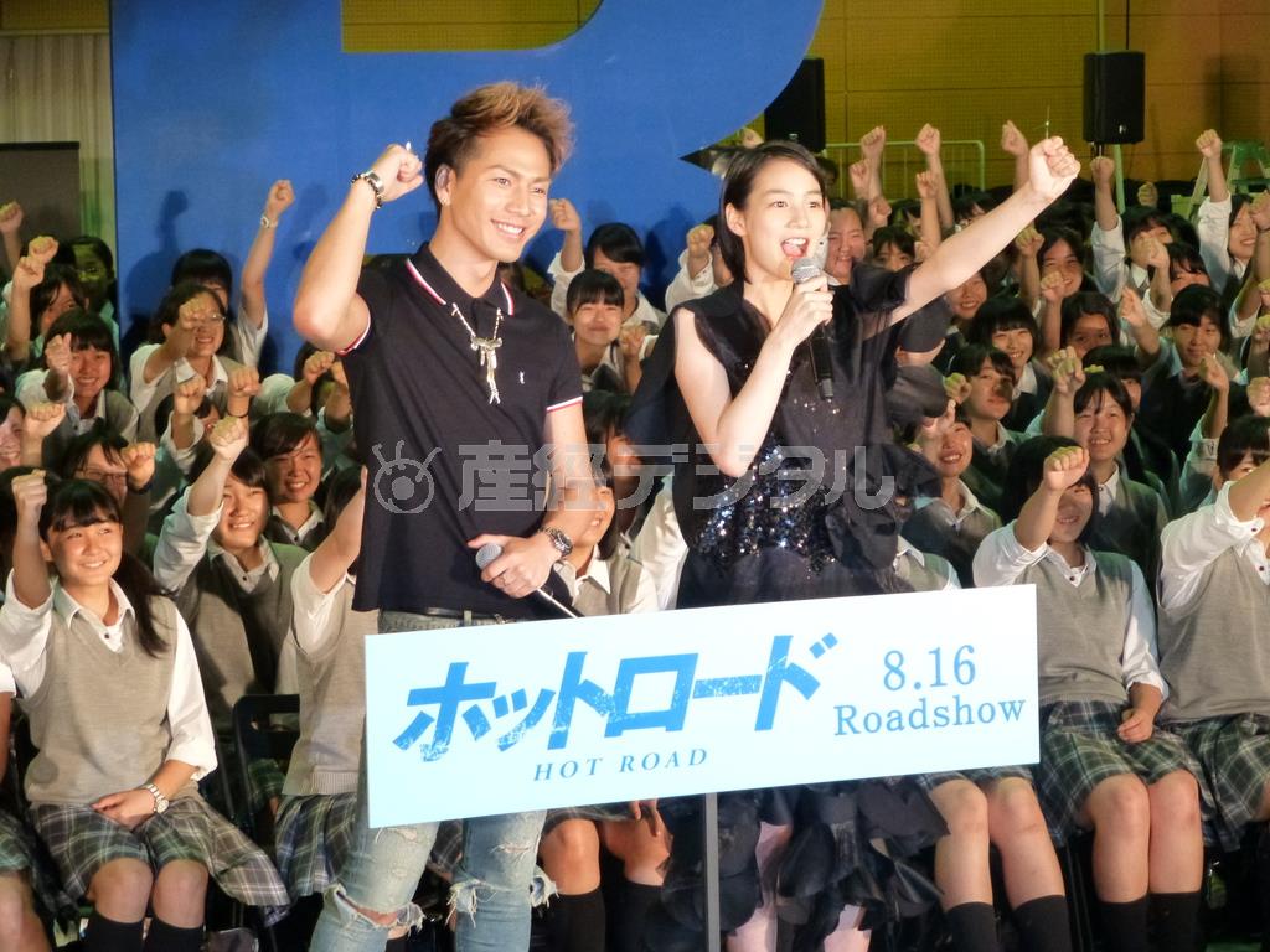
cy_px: 476
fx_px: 4219
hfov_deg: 17.1
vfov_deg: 12.9
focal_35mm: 115
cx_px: 635
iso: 800
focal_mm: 20.6
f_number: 5.3
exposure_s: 1/25
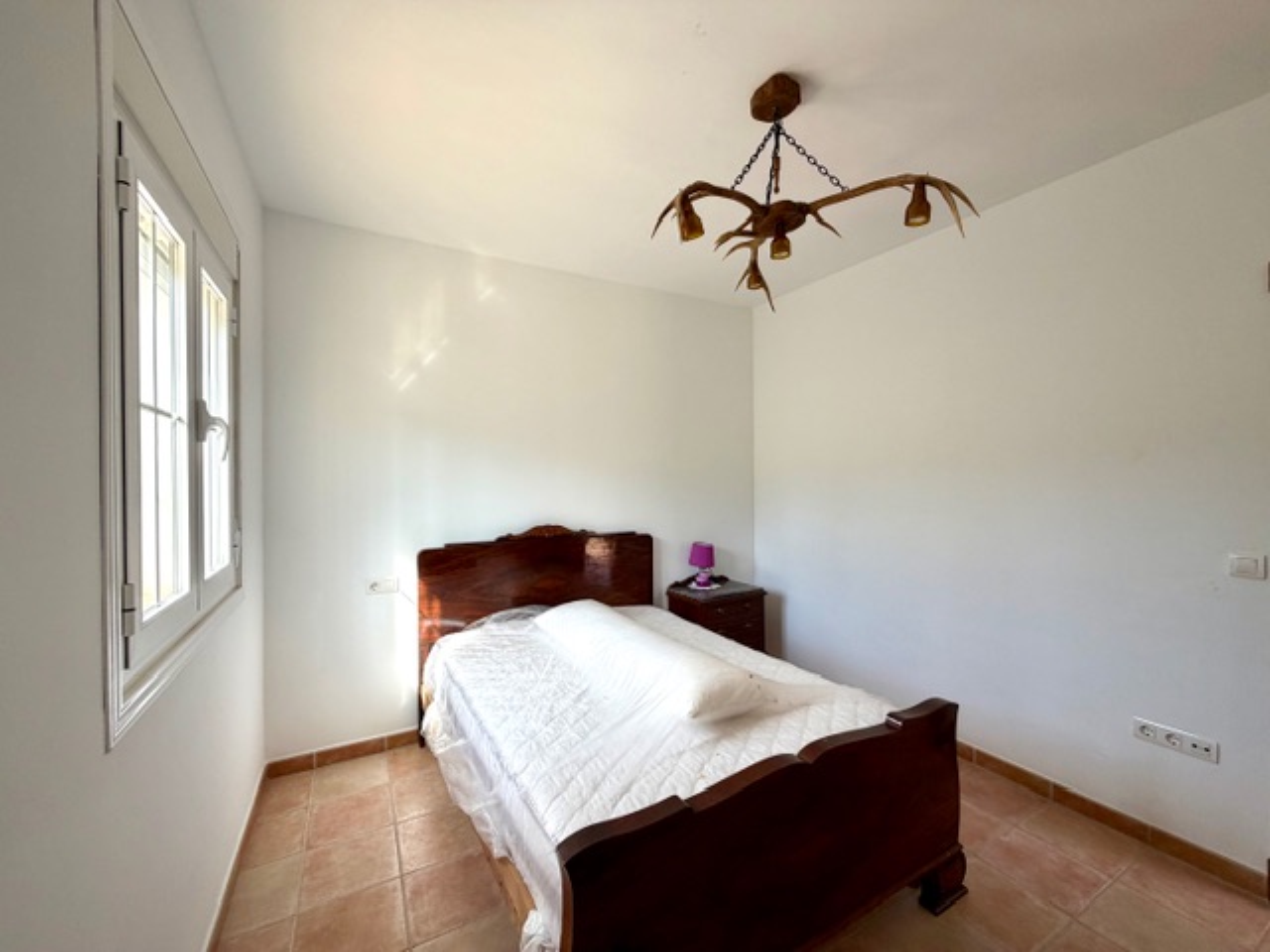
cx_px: 635
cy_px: 476
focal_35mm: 14
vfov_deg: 85.7
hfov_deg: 102.1
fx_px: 514
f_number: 2.2
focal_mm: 2.22
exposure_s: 1/121
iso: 64
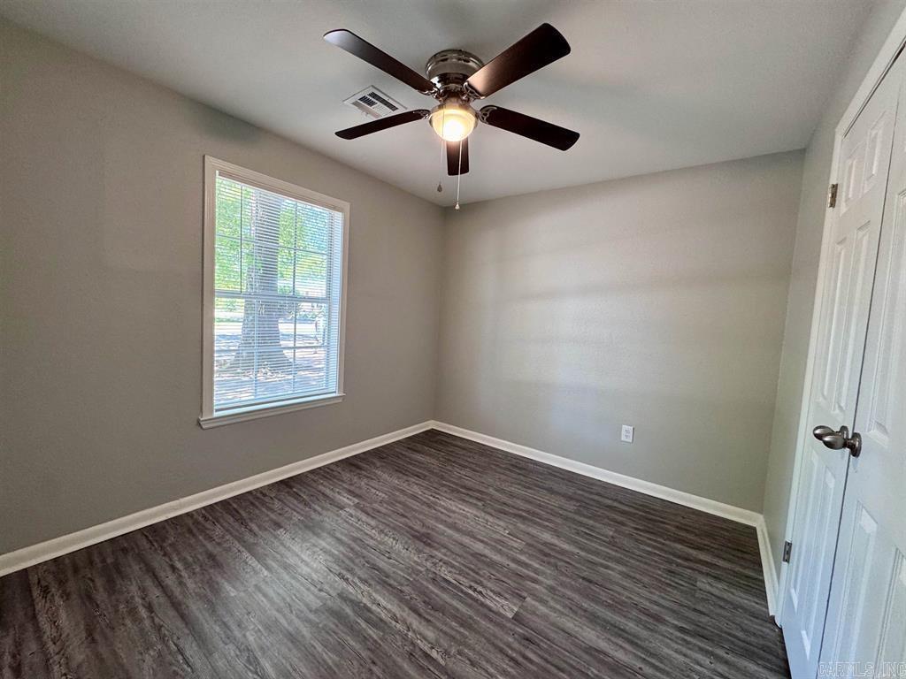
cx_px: 453
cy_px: 340
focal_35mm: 14
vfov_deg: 85.7
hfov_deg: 102.1
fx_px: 366
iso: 200
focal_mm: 2.22
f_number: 2.2
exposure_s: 1/60
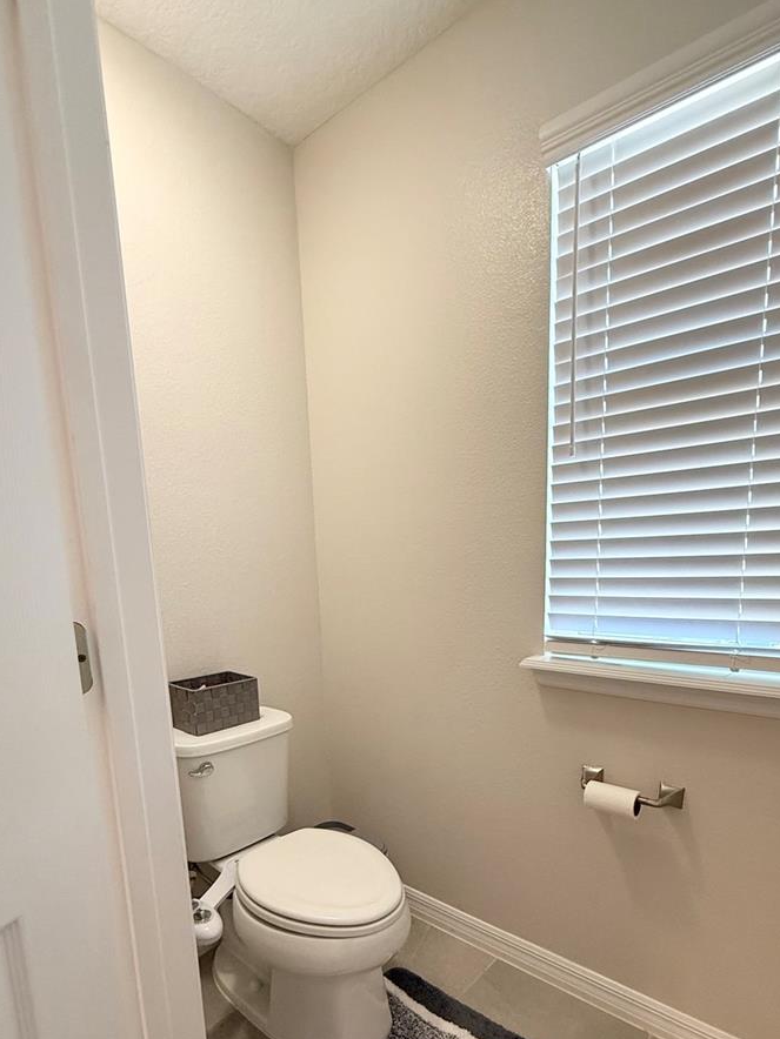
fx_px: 571
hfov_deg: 68.5
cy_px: 665
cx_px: 429
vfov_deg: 82.6
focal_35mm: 19
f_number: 2.2
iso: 320
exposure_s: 1/120
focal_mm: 2.22
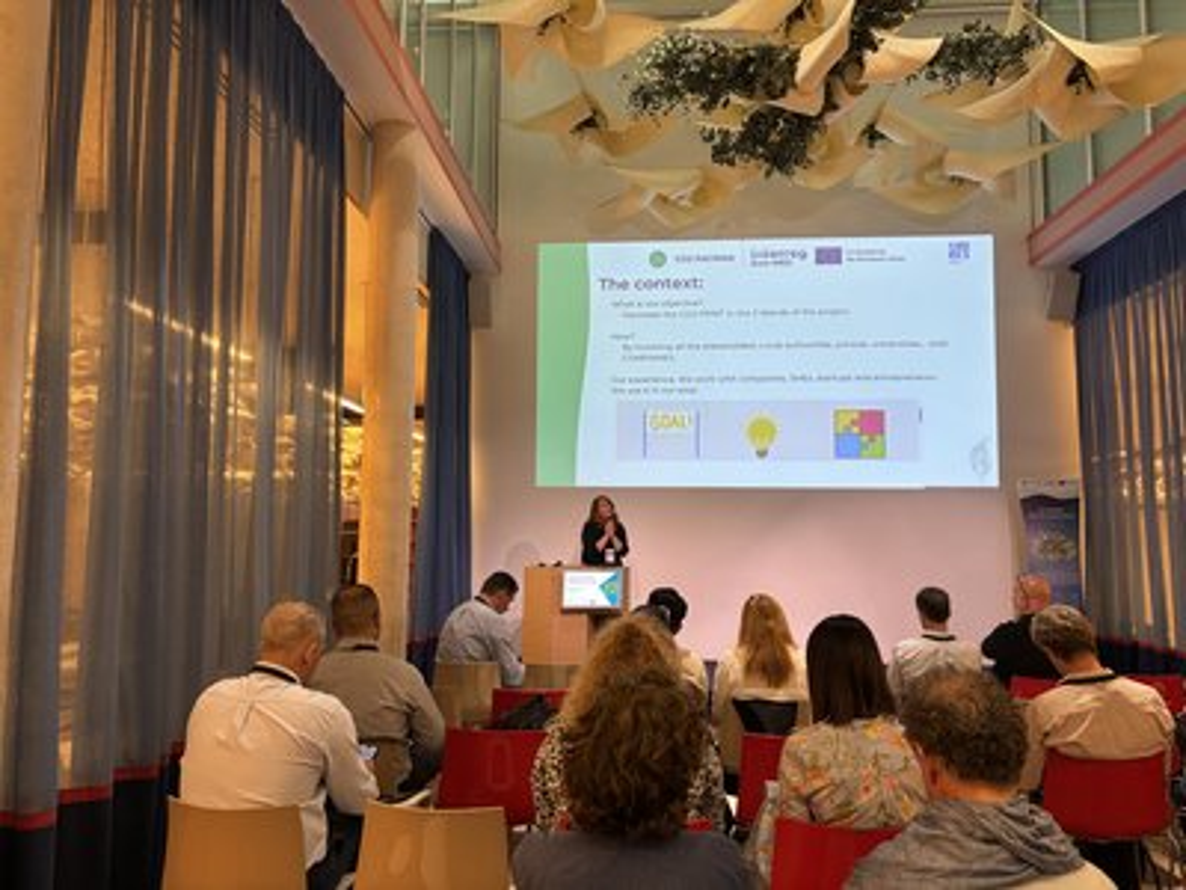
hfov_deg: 67.3
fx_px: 891
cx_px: 593
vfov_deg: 53.1
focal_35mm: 26
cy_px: 445
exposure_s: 1/75
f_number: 1.6
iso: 125
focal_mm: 5.96
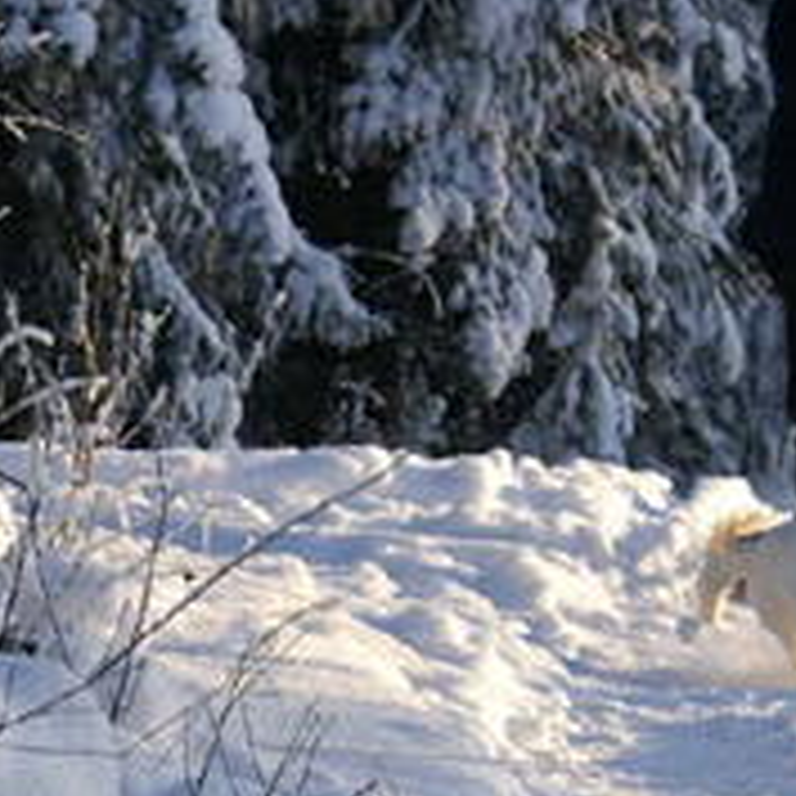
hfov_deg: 4.3
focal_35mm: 404
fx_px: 10510
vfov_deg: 4.3
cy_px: 1149
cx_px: 63
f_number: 8
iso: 100
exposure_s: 1/250
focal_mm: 70
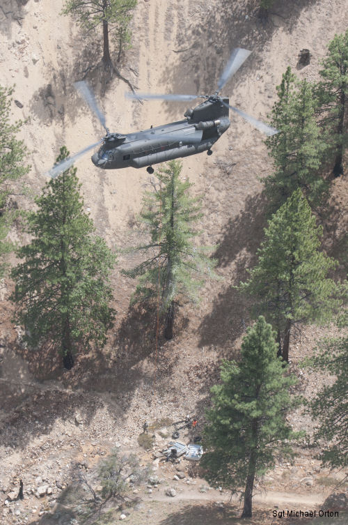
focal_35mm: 105
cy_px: 262
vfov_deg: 19.5
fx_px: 1527
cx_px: 174
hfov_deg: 13.0
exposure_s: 1/160
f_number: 9
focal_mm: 70
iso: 100
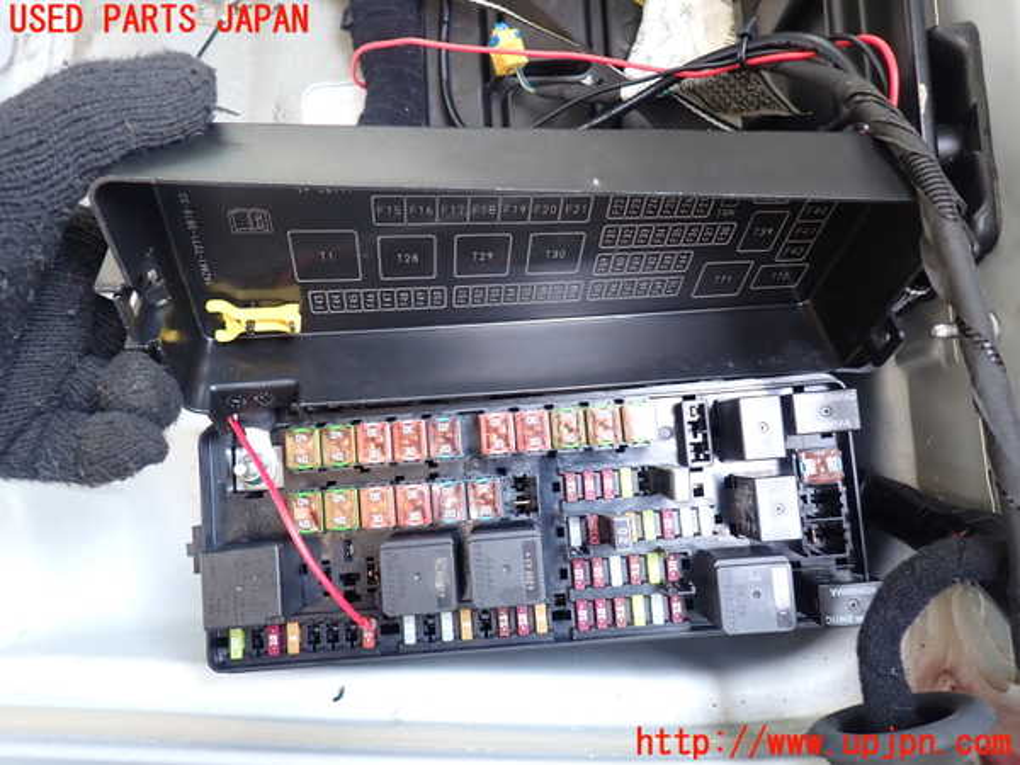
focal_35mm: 25
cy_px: 382
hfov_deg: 69.4
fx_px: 737
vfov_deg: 54.9
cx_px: 510
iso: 200
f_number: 2
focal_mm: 4.5
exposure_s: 1/40
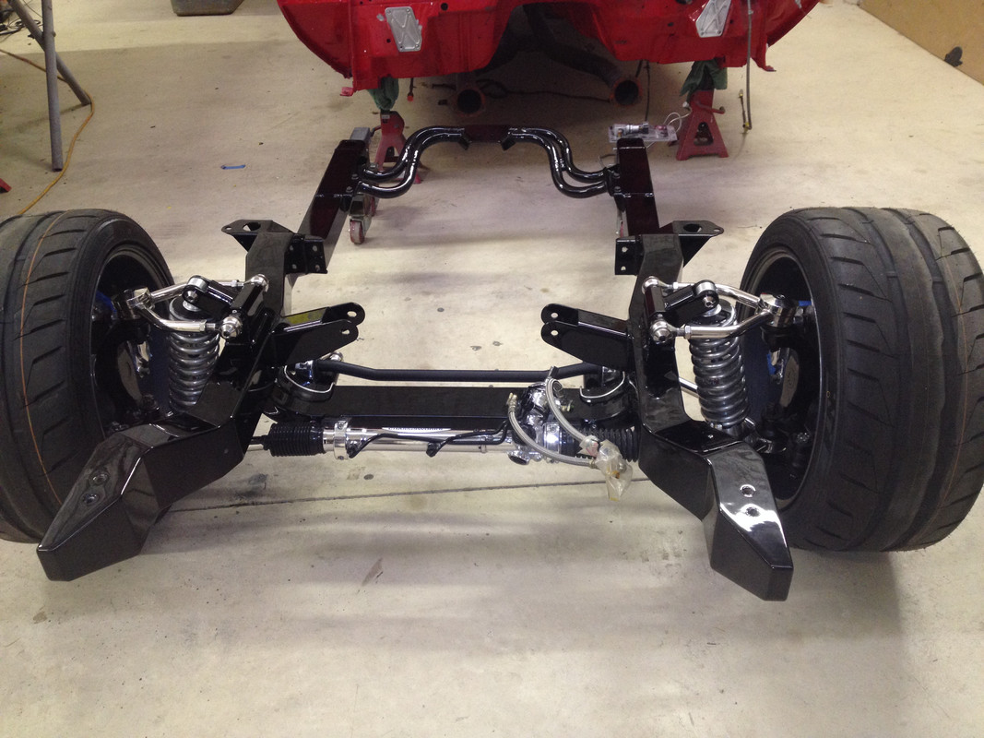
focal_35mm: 35
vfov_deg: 40.7
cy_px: 369
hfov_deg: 52.6
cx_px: 492
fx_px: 995
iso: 160
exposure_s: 1/20
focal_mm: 4.28
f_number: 2.4
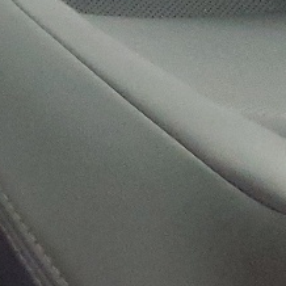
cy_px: -290
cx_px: -417
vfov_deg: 9.6
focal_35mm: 169
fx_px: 1580
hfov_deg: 9.2
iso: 292
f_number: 1.5
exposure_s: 1/17
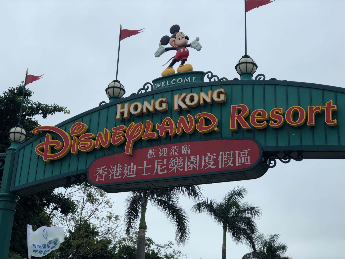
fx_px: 568
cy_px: 130
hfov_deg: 33.8
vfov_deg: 25.7
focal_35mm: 57
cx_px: 172
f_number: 2.8
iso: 20
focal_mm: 6.6
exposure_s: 1/149
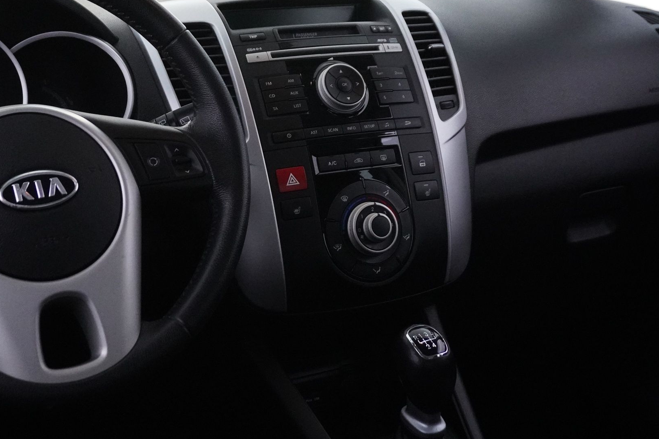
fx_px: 1057
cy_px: 127
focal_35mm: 58
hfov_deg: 34.5
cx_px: 265
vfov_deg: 23.3
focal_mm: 25
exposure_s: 1/125
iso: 6400
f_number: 4.5
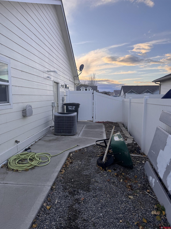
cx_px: 86
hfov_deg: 56.8
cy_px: 114
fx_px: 158
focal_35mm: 24
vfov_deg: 71.6
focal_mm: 6.76
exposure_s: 1/876
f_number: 1.78
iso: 80
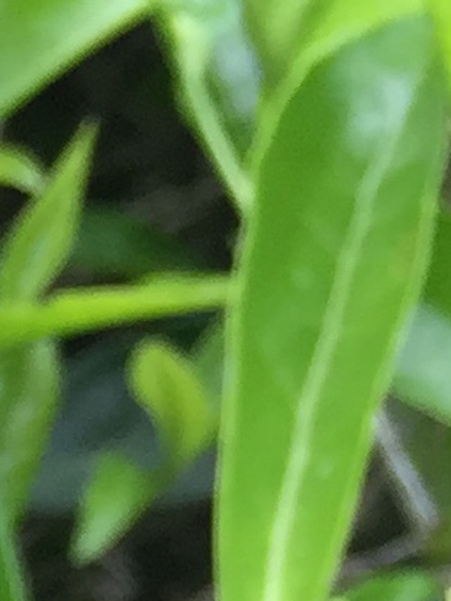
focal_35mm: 228
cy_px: 1176
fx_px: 3963
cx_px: -1250
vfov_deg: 8.3
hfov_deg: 5.7
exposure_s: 1/222
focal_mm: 4.15
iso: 32
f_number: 2.2
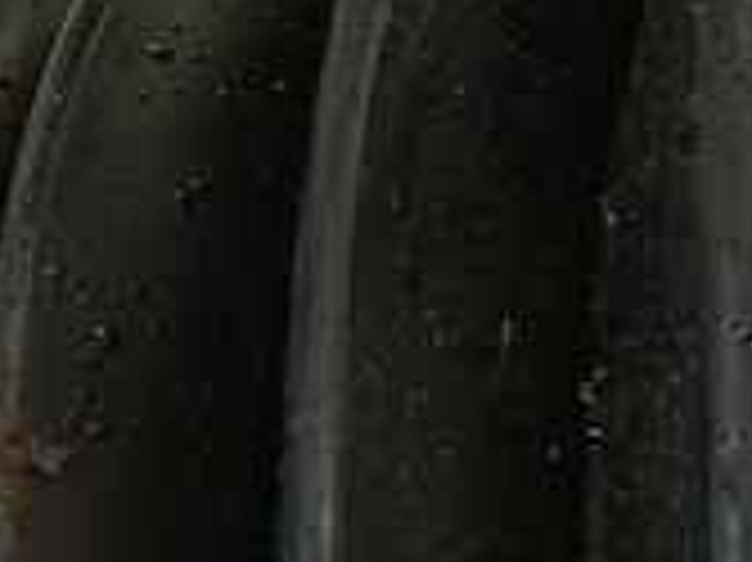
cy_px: 634
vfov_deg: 10.4
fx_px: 3061
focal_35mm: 141
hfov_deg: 12.6
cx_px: 1400
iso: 121
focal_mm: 4.11
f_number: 1.6
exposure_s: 1/50
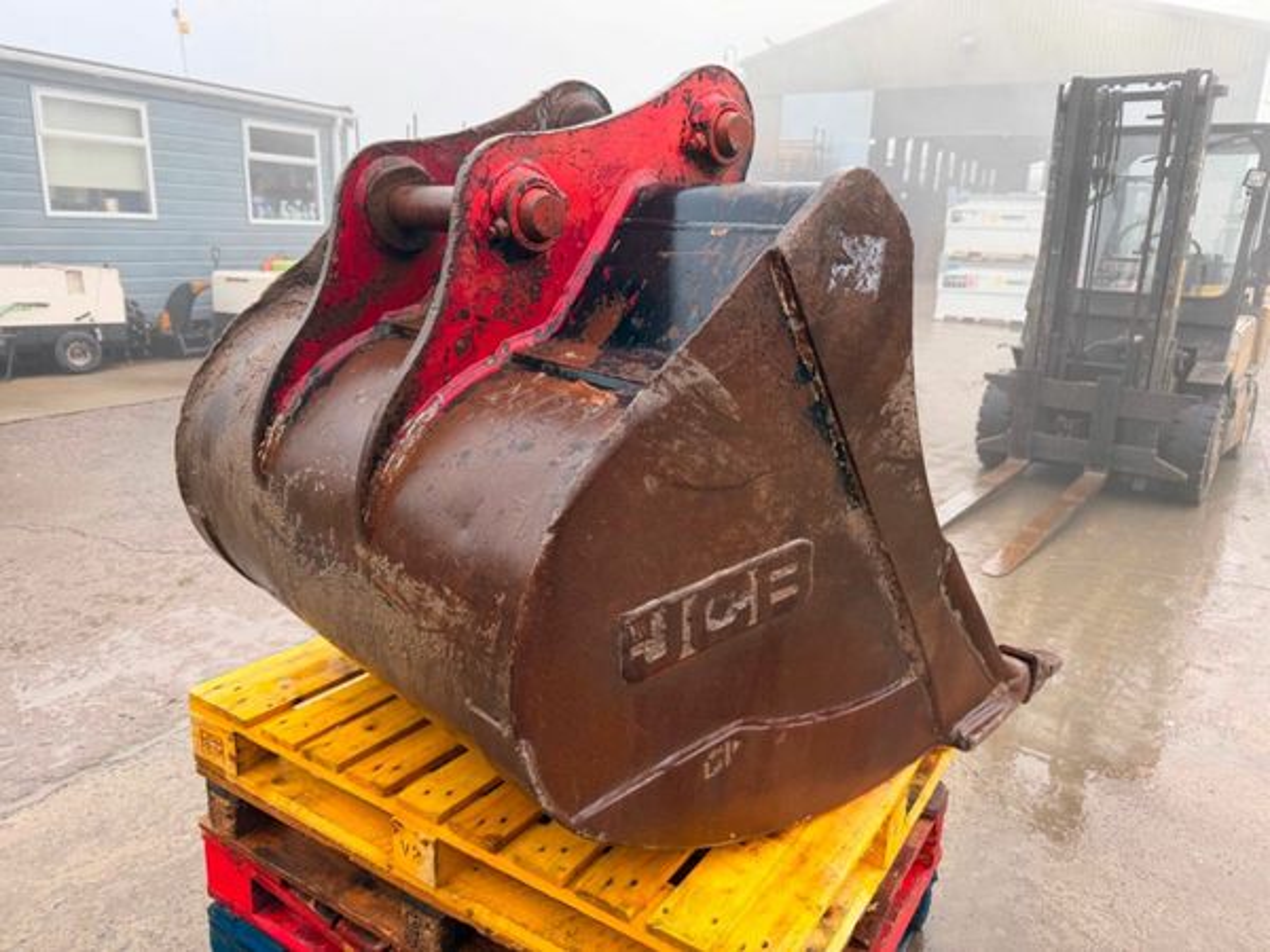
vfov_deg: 56.8
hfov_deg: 71.6
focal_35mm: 24
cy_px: 476
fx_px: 881
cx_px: 635
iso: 80
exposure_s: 1/269
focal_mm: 6.76
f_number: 1.78
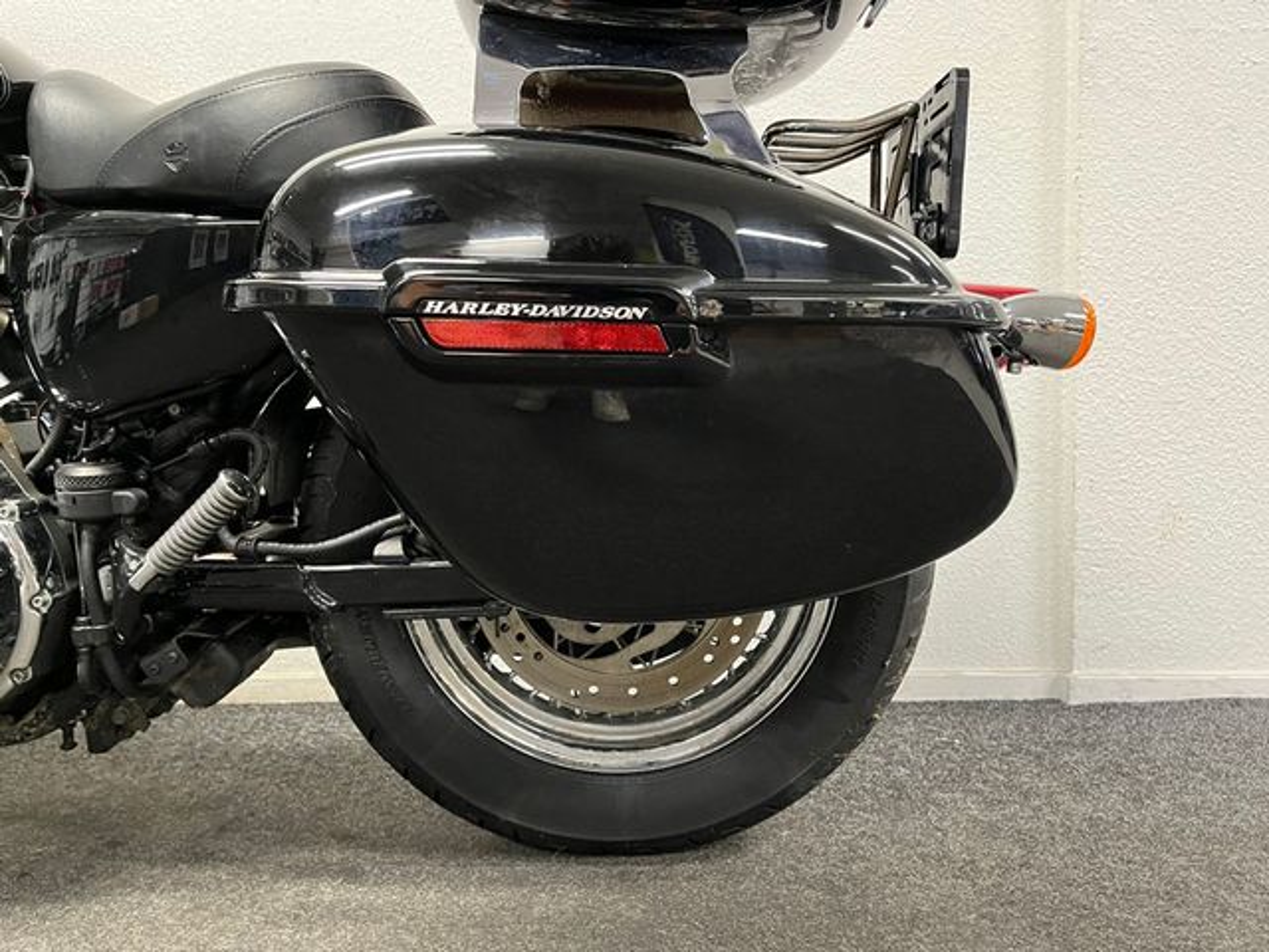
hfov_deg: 67.3
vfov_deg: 53.1
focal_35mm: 26
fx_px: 953
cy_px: 476
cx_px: 634
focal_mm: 5.1
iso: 500
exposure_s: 1/50
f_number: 1.6
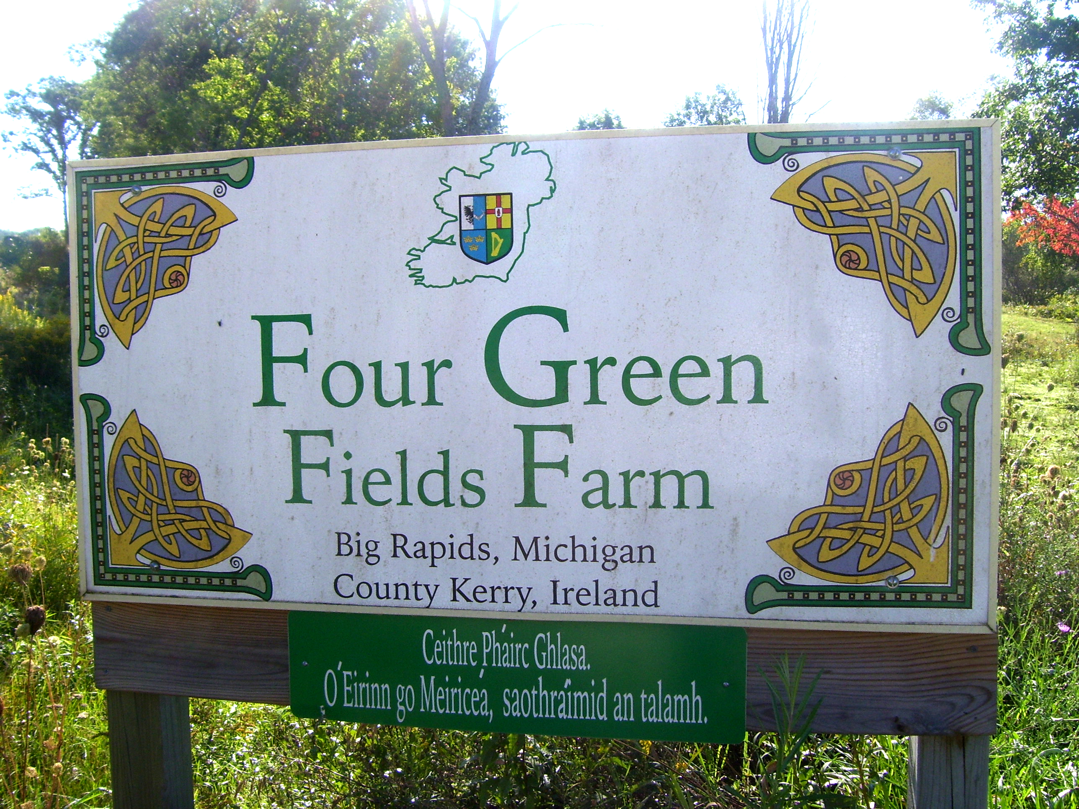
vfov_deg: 38.7
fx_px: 1153
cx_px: 540
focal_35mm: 37
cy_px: 404
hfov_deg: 50.1
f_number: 4.8
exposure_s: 1/250
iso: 80
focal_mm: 6
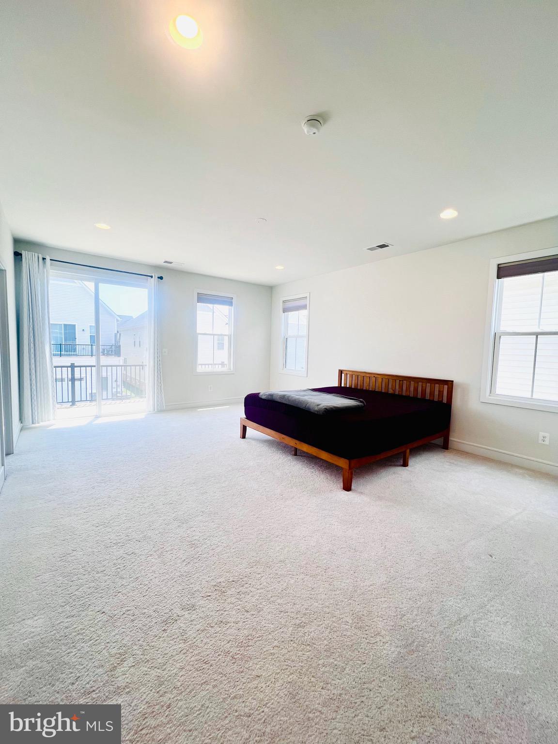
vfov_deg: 106.2
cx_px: 279
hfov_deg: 89.9
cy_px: 372
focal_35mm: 13
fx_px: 279
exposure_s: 1/120
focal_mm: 1.57
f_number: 1.8
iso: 40
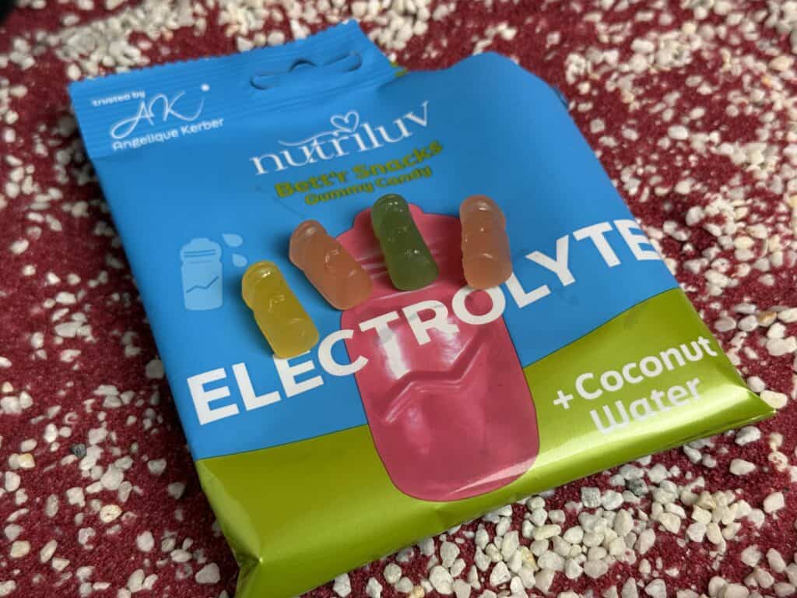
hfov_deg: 39.7
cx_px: 398
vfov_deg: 30.3
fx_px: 1105
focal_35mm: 48
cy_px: 299
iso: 64
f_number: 1.78
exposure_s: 1/50
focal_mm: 6.76
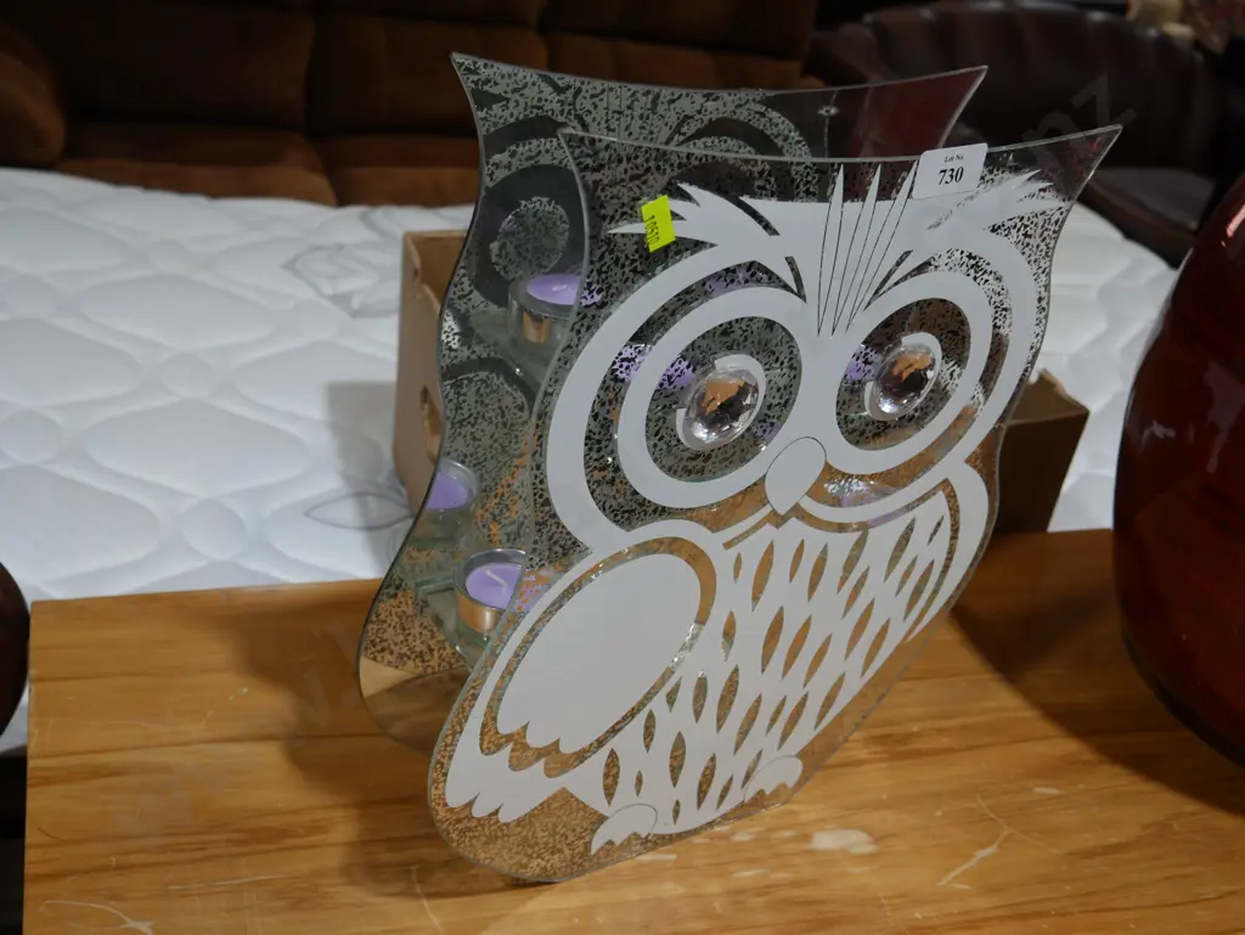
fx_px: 1295
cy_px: 468
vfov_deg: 39.7
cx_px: 622
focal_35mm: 36
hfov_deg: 51.3
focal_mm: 18
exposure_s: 1/100
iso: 200
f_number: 4
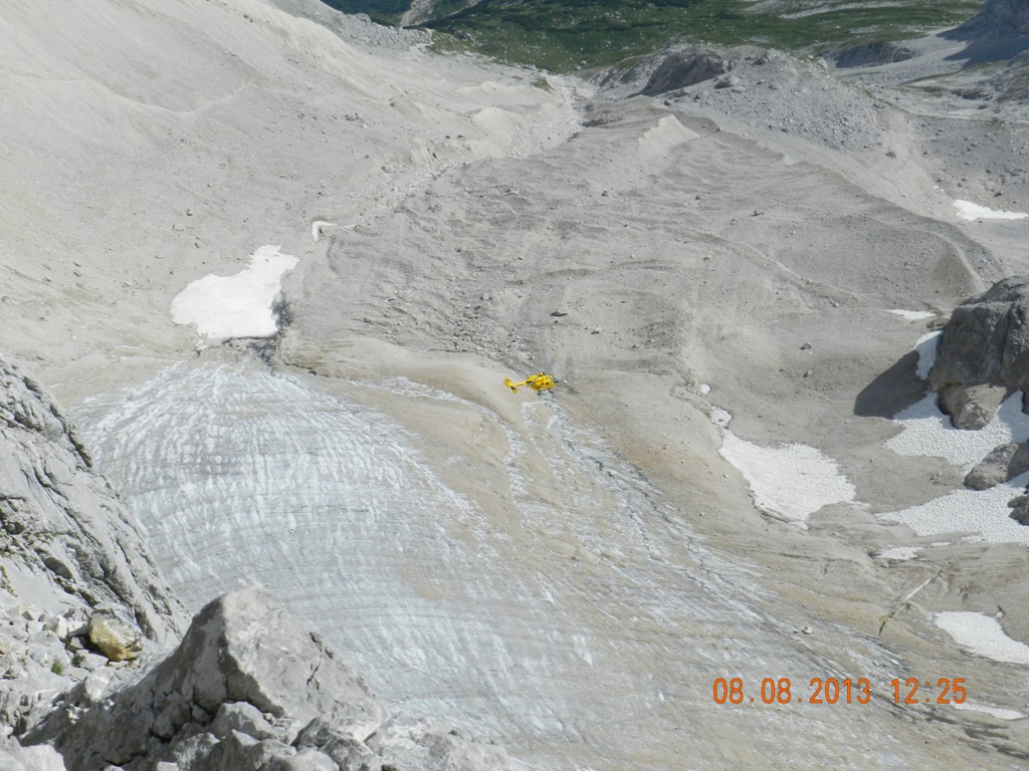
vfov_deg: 19.4
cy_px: 386
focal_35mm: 76
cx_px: 514
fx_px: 2259
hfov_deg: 25.7
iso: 160
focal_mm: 13.5
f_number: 5.6
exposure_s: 1/1000
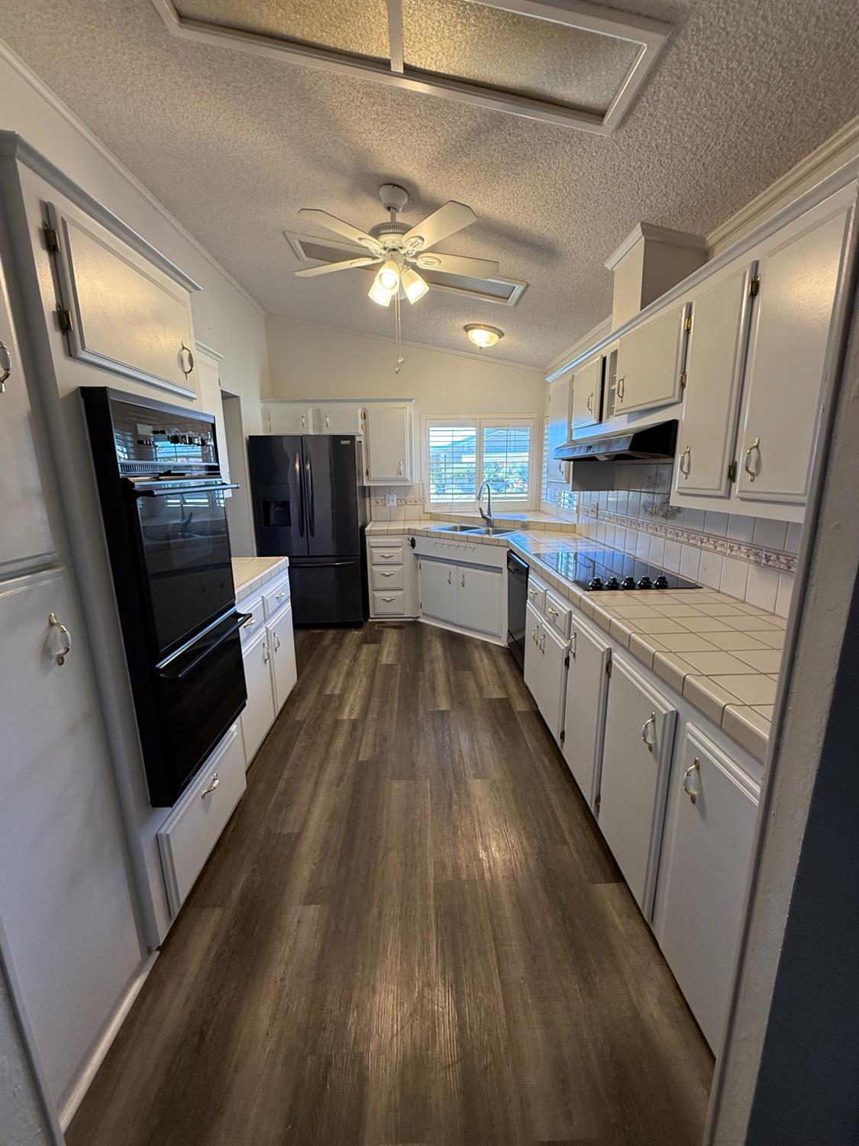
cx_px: 430
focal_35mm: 14
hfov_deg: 85.7
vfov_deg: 102.1
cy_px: 573
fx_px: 463
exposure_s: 1/30
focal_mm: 2.22
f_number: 2.2
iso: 80
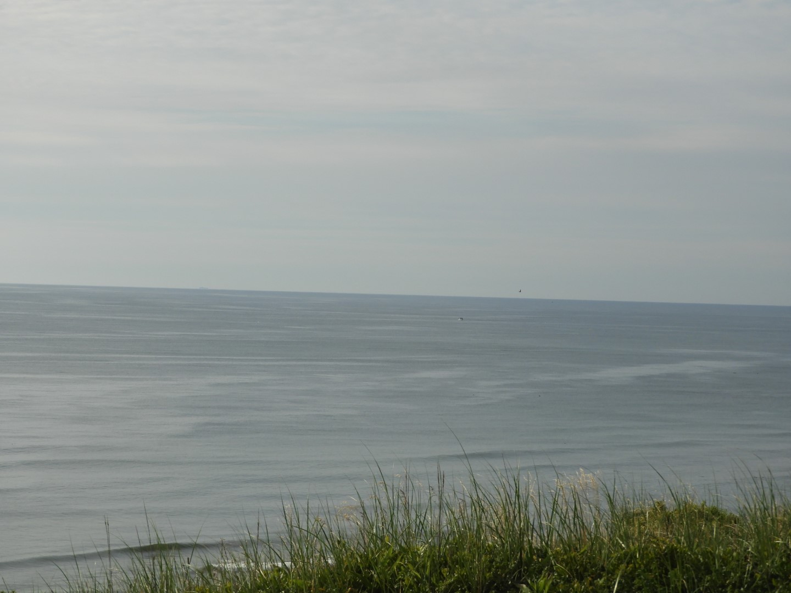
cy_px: 296
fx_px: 2399
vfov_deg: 14.1
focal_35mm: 105
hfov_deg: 18.7
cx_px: 396
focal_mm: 18.8
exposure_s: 1/1250
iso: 100
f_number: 4.8
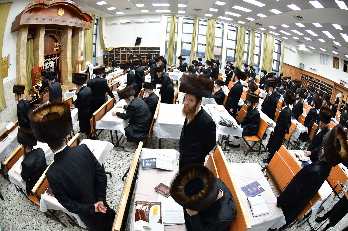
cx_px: 174
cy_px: 116
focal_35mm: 15
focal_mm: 10.5
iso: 1000
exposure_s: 1/160
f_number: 5.6
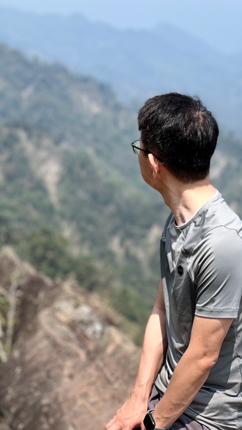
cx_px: 139
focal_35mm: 92
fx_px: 1050
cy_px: 223
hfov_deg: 13.1
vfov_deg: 23.2
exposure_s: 1/585
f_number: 2.8
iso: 32
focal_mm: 9
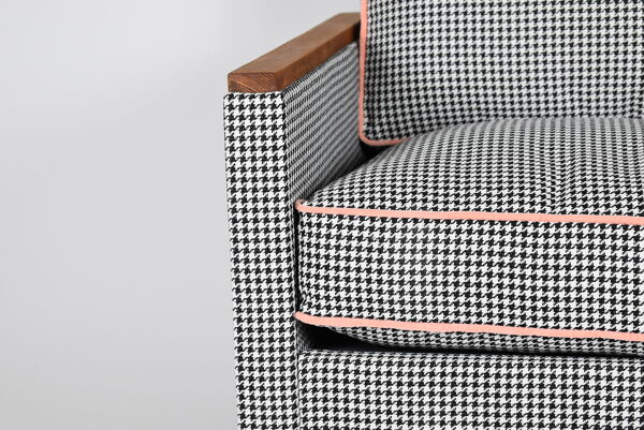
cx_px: 322
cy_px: 215
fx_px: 1477
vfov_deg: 16.6
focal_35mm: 82
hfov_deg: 24.6
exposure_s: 1/125
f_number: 5.6
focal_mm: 55
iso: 1600
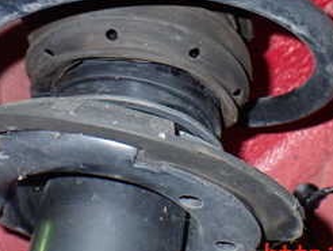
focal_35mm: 78
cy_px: -31
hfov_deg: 25.0
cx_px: 164
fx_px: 751
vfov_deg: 18.2
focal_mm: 5.79
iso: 800
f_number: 7.1
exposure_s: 1/30
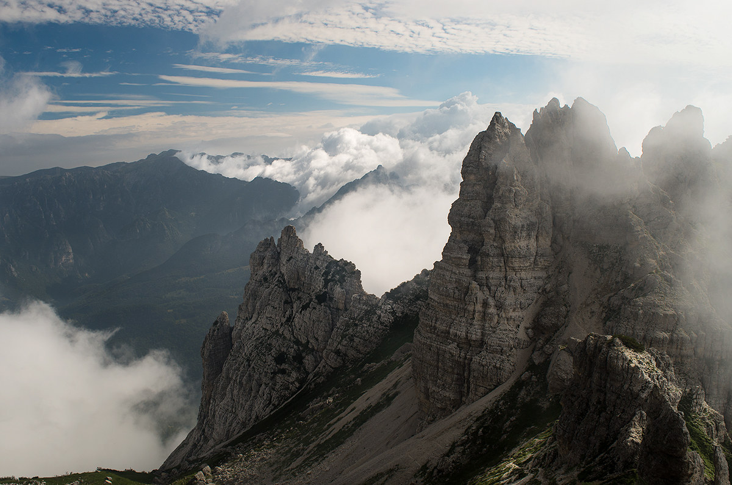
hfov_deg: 62.0
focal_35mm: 30
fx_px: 609
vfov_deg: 43.4
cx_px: 366
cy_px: 242
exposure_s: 1/320
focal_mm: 20
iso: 200
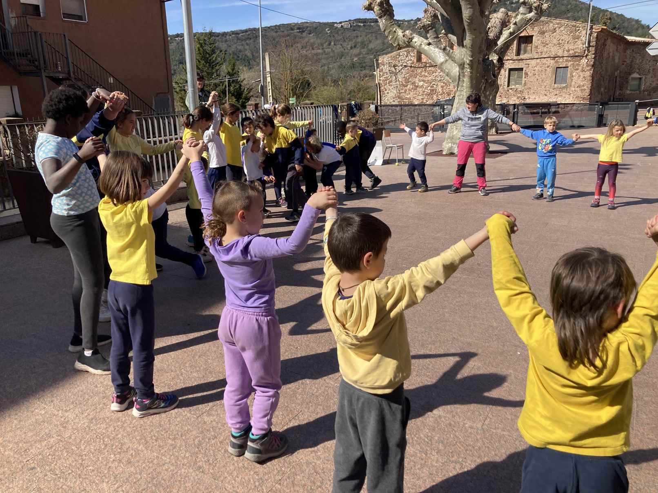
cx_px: 329
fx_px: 532
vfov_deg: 49.7
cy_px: 246
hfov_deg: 63.4
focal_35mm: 28
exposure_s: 1/1779
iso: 20
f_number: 1.8
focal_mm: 3.99
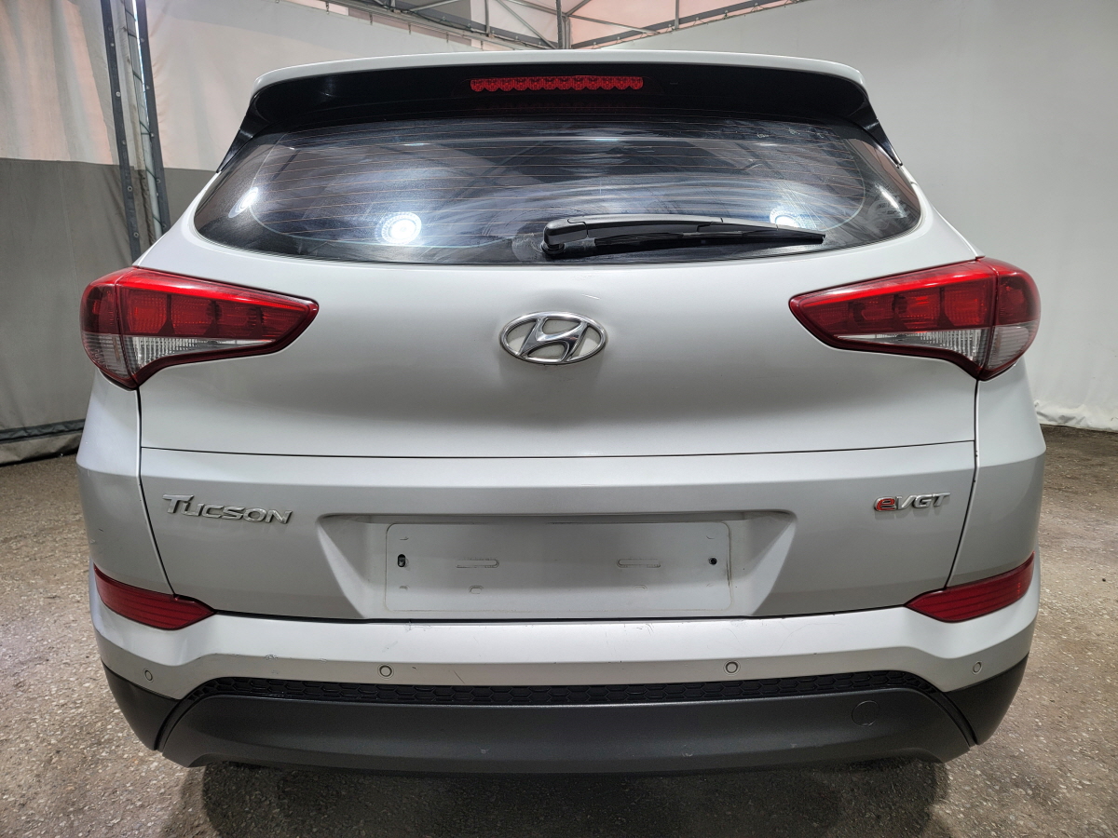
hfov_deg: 69.4
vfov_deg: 54.9
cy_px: 419
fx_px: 807
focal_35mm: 25
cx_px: 559
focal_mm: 7
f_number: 1.8
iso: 40
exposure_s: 1/120
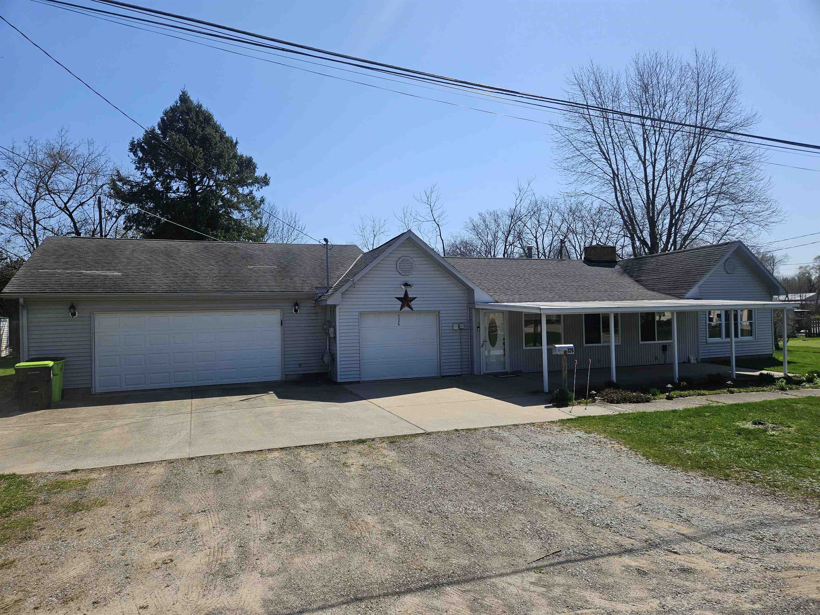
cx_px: 410
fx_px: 545
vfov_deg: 58.9
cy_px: 308
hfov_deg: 73.9
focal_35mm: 23
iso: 25
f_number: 1.8
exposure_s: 1/2890
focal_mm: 5.4
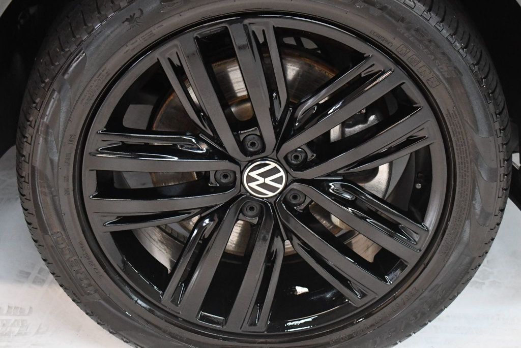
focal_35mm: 96
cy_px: 174
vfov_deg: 14.3
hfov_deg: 21.2
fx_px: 1391
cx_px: 260
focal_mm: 48
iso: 4000
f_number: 5.3
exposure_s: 1/60
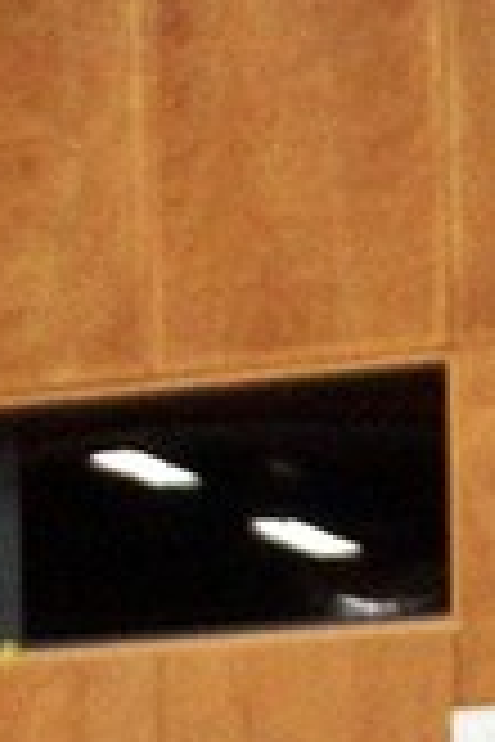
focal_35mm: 223
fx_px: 4599
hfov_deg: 6.1
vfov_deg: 8.9
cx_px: 50
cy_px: 1286
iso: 1000
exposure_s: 1/250
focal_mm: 24
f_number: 2.8
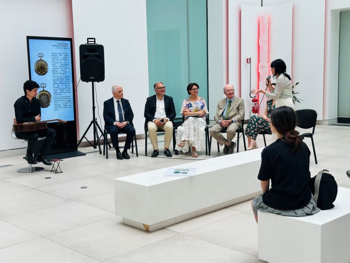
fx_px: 485
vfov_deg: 30.3
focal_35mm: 48
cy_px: 132
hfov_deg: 39.7
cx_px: 175
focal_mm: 6.86
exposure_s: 1/187
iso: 50
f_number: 1.78
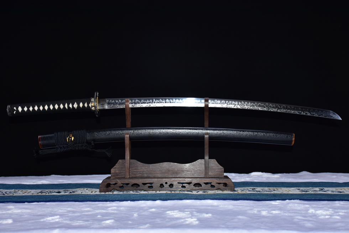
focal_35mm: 51
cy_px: 116
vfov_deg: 26.5
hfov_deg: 38.9
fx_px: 494
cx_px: 174
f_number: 4.2
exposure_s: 1/250
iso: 400
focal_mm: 34
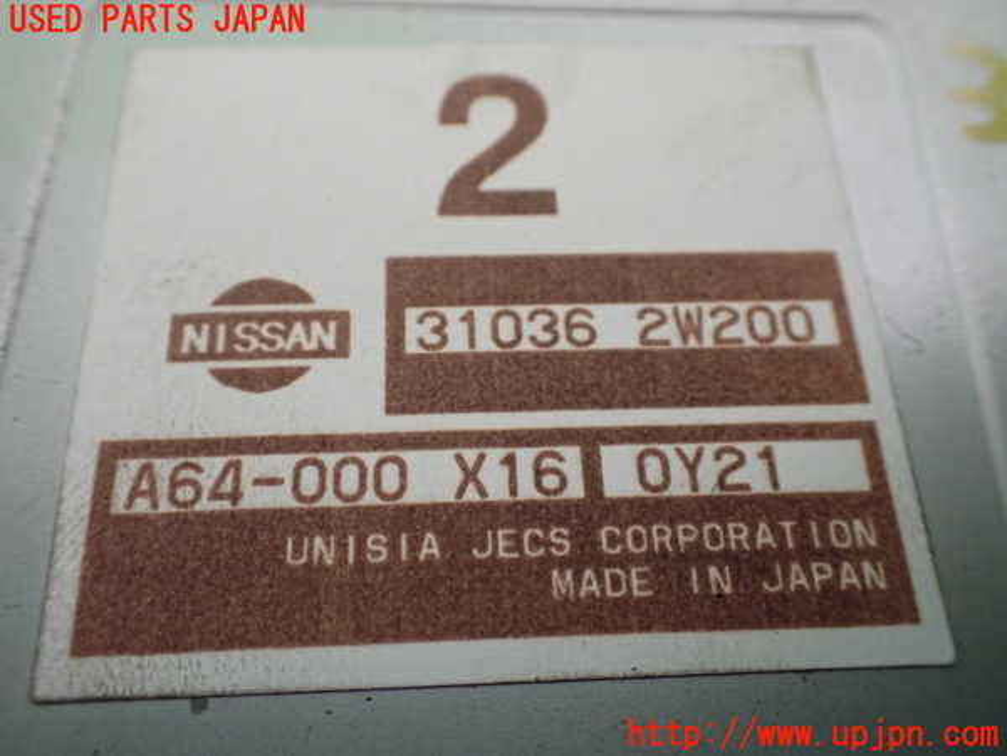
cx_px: 504
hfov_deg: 60.0
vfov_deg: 46.8
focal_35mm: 30
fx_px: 873
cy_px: 378
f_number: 2.3
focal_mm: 5.4
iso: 500
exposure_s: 1/125
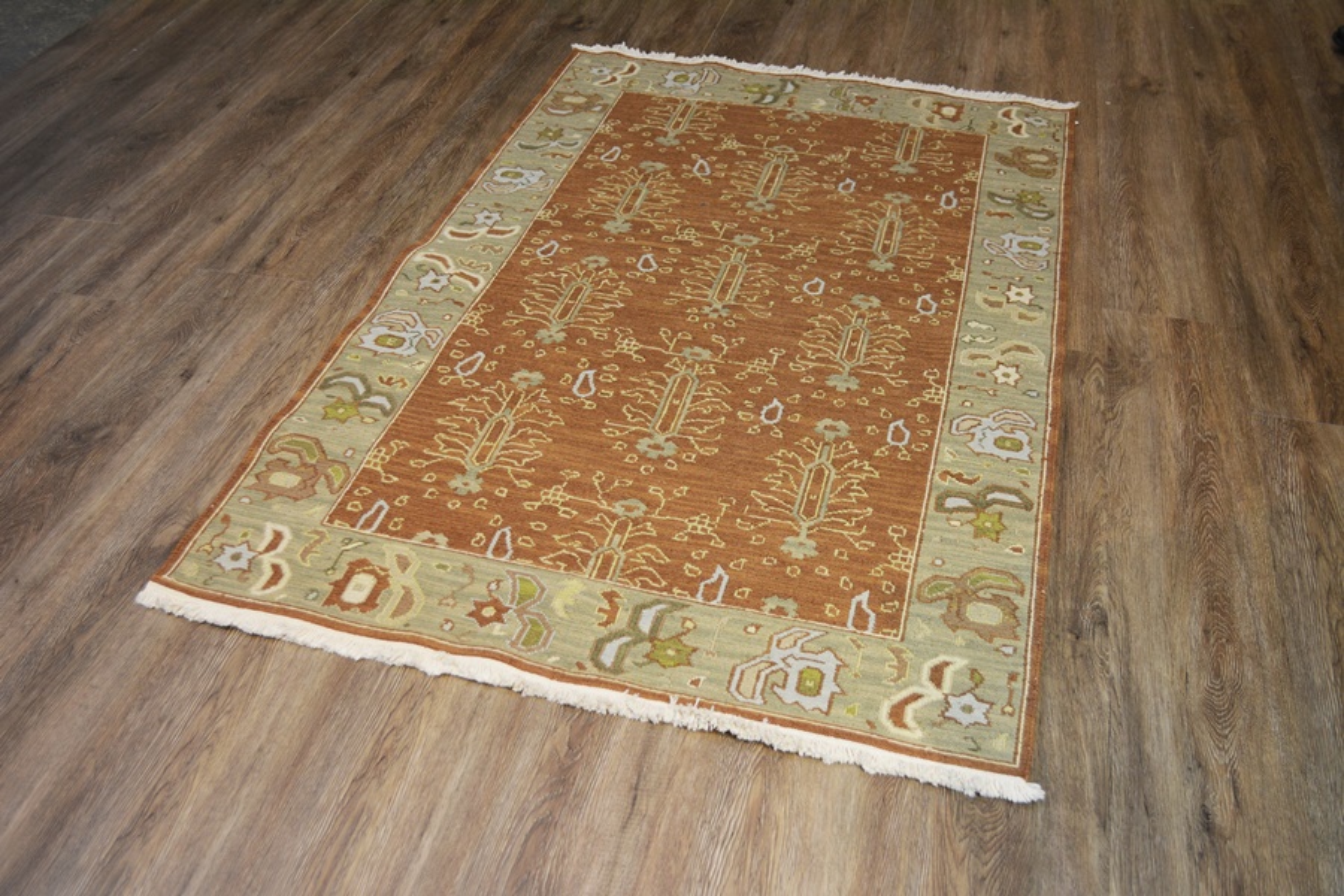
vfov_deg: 40.0
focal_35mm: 33
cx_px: 672
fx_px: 1232
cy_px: 448
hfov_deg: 57.2
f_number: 4
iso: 400
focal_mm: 22
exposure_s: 1/60
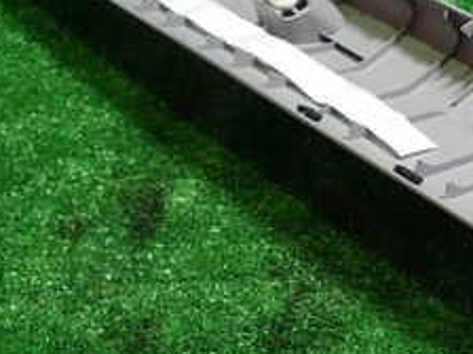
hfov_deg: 27.6
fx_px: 916
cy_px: 232
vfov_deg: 21.9
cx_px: 452
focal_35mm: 67
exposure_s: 1/50
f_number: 2
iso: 200
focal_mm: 4.5
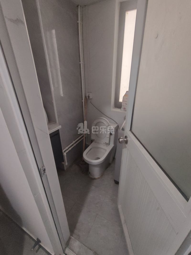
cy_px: 128
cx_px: 96
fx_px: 110
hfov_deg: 81.7
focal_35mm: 15
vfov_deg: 98.2
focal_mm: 2.3
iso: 1250
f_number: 2
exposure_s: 1/67
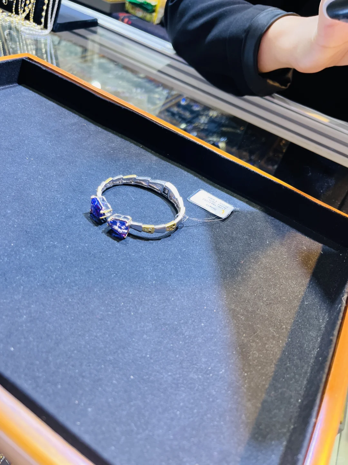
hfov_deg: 53.1
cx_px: 174
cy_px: 232
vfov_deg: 67.3
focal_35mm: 26
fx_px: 349
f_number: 1.6
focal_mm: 5.1
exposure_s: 1/100
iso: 100
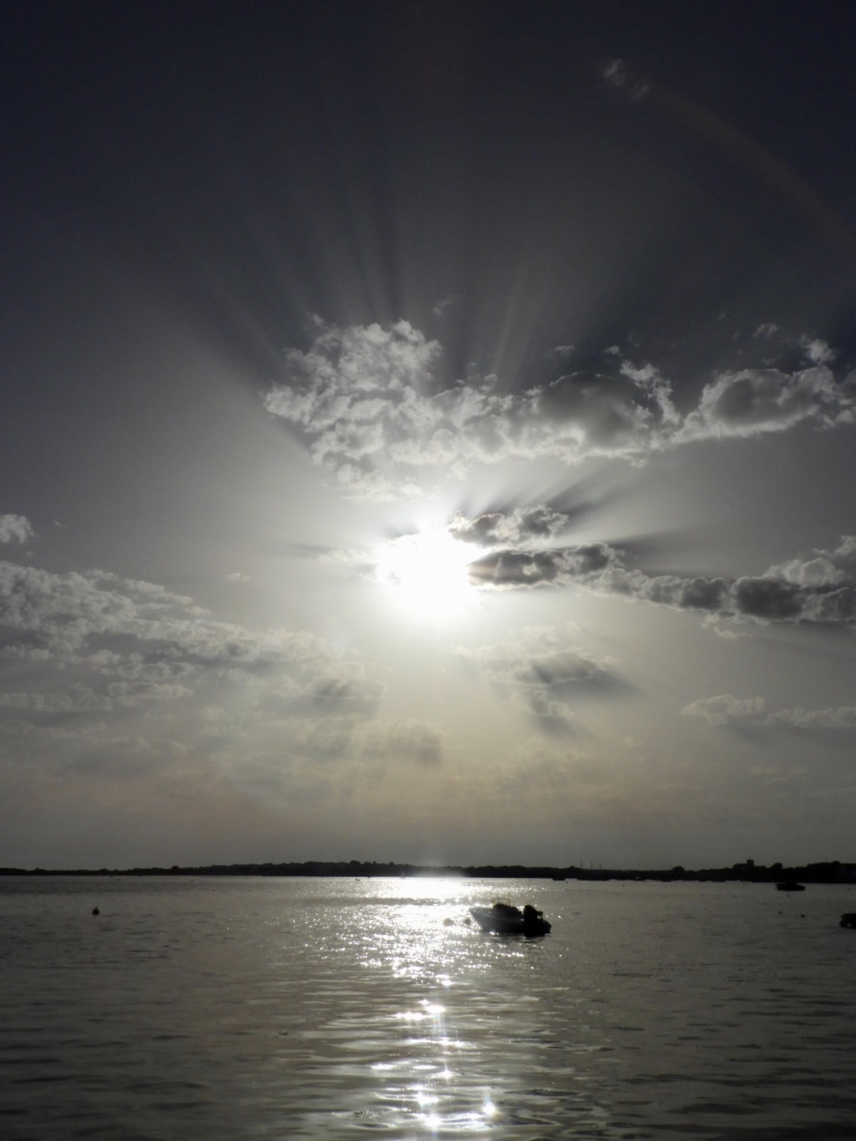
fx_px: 989
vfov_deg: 60.0
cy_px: 570
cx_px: 428
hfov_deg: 46.8
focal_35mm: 30
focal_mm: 5.4
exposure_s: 1/4000
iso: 100
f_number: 8
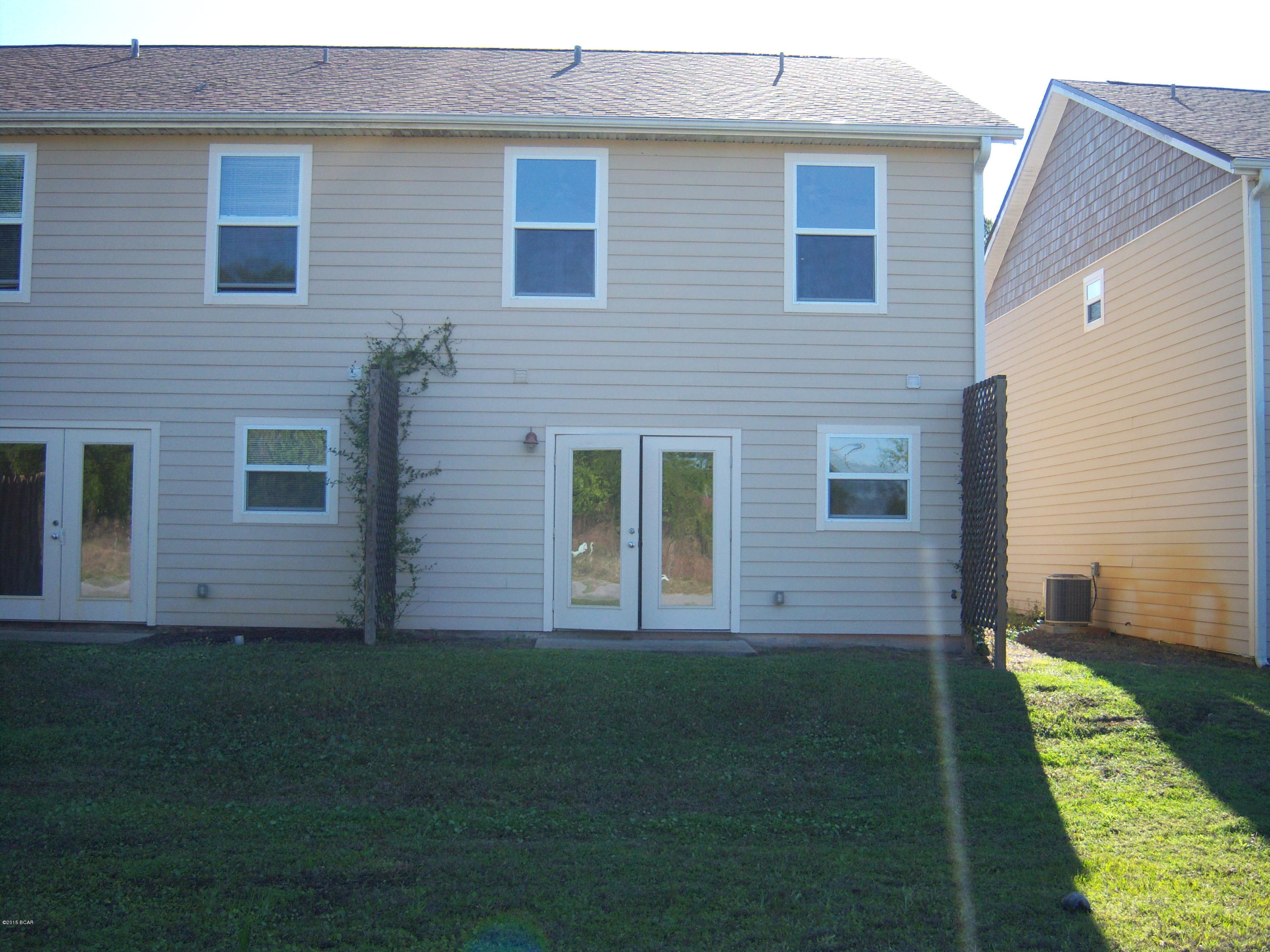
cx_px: 635
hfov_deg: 51.4
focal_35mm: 36
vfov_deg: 39.7
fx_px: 1321
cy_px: 476
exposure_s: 1/400
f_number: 2.8
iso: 80
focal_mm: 7.5
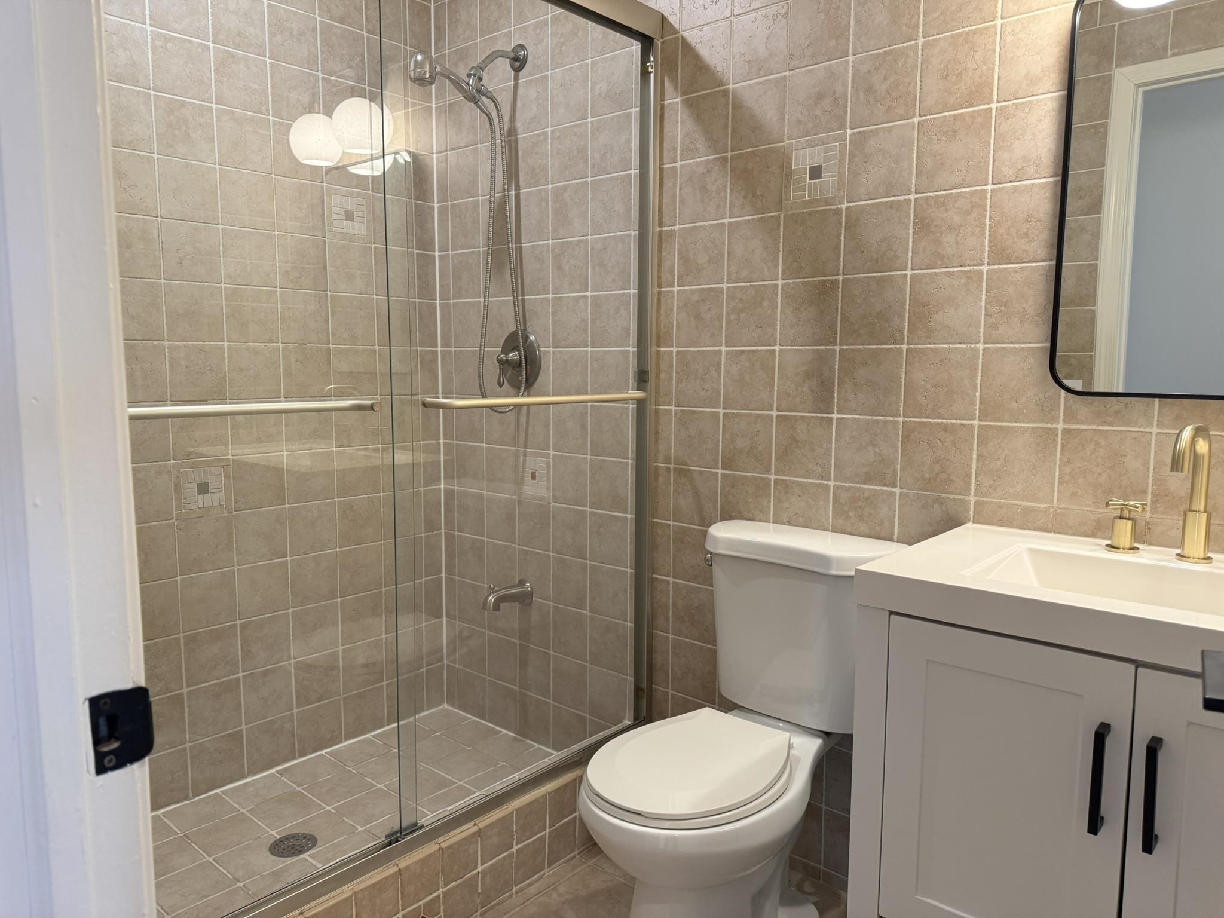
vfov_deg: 56.8
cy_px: 459
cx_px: 612
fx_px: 849
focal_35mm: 24
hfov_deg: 71.6
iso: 250
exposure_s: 1/120
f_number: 1.78
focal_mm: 6.76
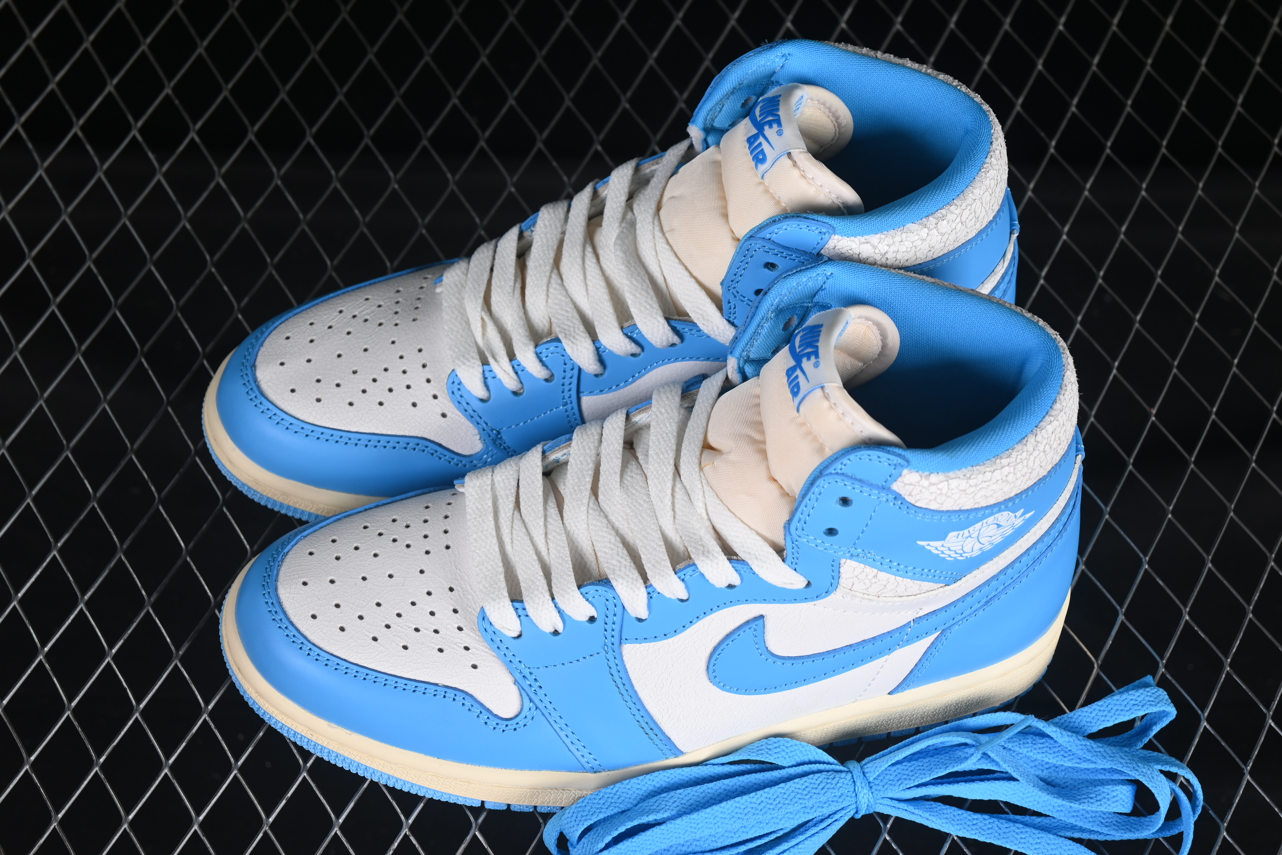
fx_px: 2671
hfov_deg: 27.0
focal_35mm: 75
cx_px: 641
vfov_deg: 18.2
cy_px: 428
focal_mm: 50
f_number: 7.1
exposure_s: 1/80
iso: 160
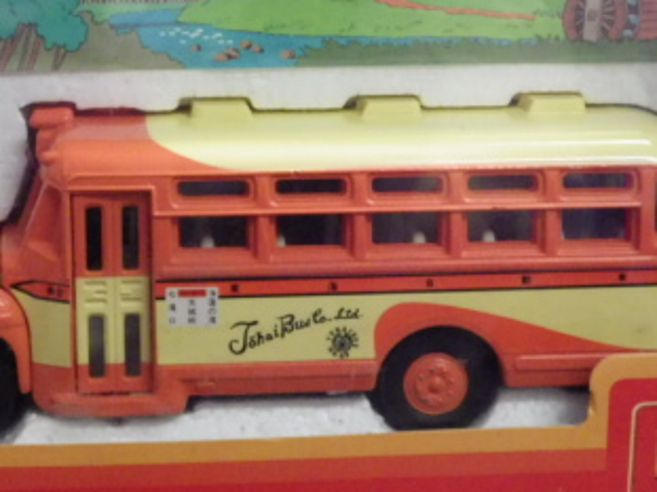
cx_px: 220
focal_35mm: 103
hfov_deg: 19.0
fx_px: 1954
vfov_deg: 14.3
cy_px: 186
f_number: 3.8
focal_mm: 9
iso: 800
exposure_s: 1/50
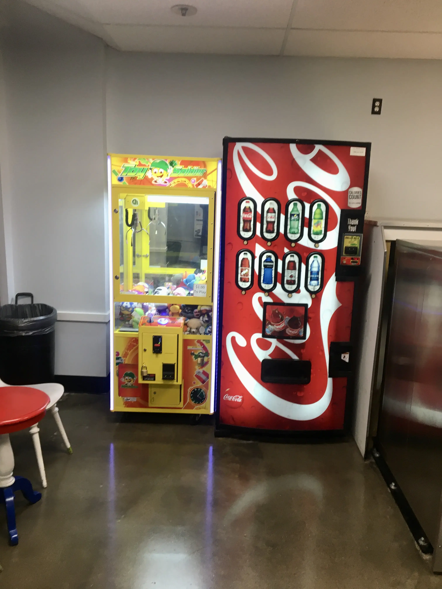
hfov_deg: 48.2
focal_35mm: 29
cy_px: 294
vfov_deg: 61.7
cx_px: 221
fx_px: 494
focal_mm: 4.15
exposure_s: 1/30
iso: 50
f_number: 2.2
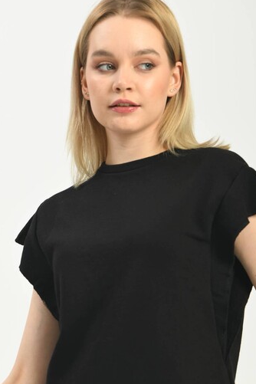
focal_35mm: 277
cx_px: 126
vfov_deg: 7.4
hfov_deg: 5.0
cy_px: 228
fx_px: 2954
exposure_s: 1/160
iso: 100
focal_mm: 185
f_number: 6.3
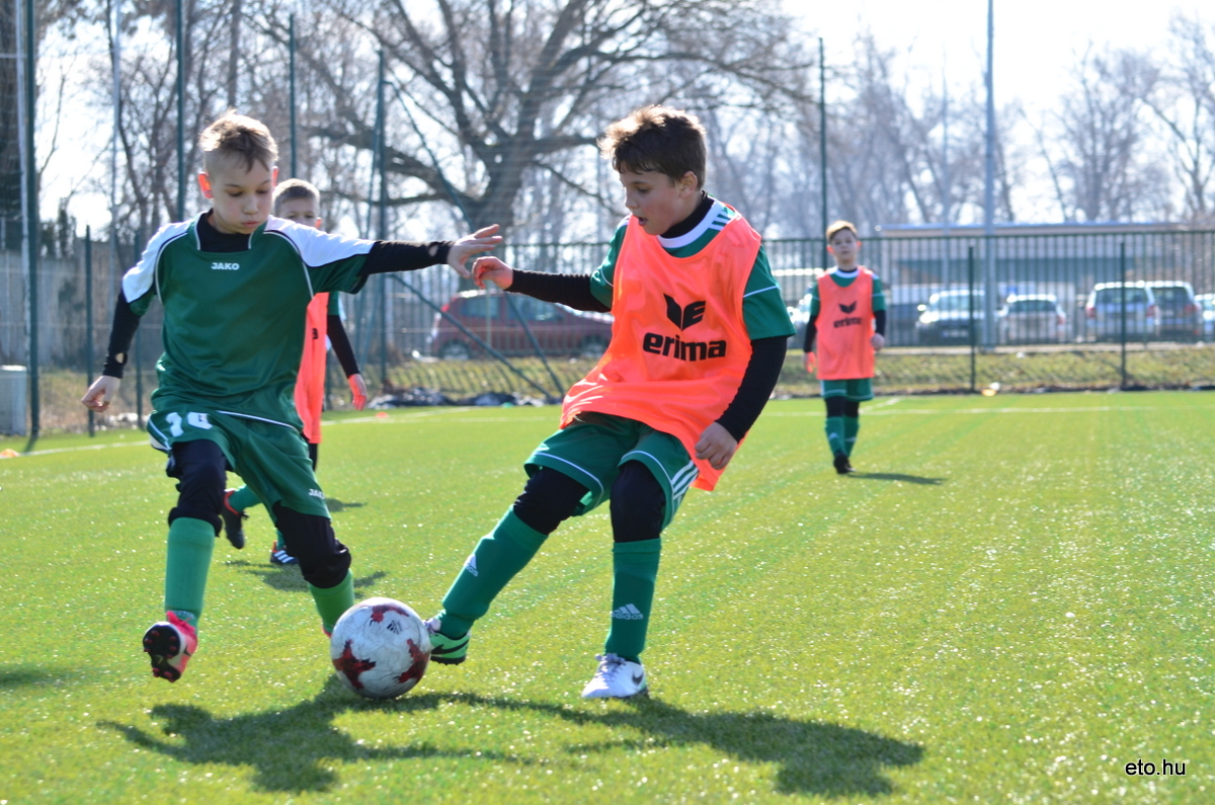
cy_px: 402
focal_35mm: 120
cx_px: 608
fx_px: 4042
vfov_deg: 11.4
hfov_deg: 17.1
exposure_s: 1/500
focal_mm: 80
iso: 200
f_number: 5
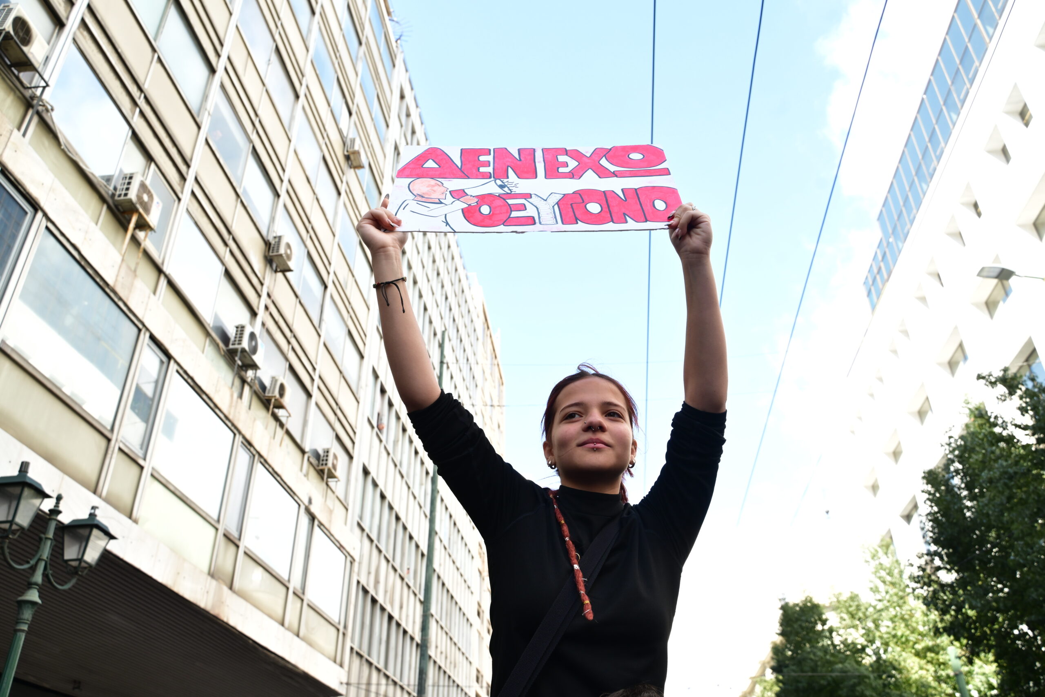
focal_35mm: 28
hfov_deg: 65.5
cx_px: 522
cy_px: 348
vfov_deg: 46.4
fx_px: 813
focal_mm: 28
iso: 640
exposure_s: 1/400
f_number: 6.3
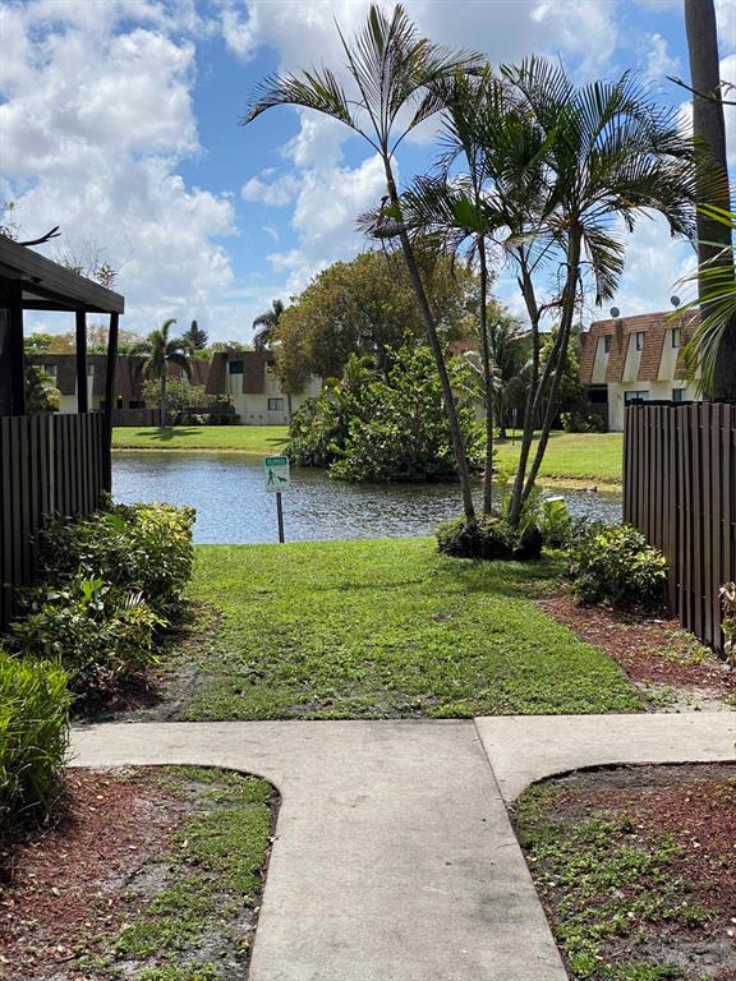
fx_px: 1474
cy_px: 490
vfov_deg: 36.8
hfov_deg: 28.0
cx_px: 368
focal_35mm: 52
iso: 20
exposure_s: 1/2083
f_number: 2
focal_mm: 6
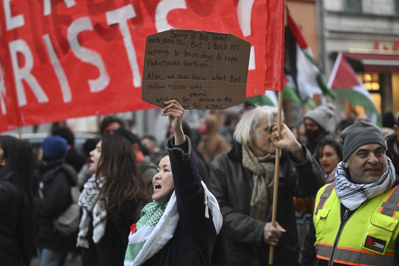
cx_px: 200
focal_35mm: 70
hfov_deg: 28.8
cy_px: 133
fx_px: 776
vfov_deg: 19.5
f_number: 2.8
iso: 800
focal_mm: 70
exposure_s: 1/200
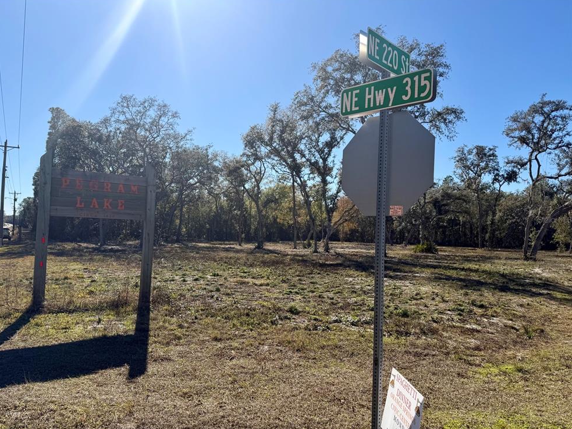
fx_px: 413
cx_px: 275
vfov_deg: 54.9
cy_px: 219
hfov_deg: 69.4
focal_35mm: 25
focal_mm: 6.76
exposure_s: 1/5714
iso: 80
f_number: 1.78
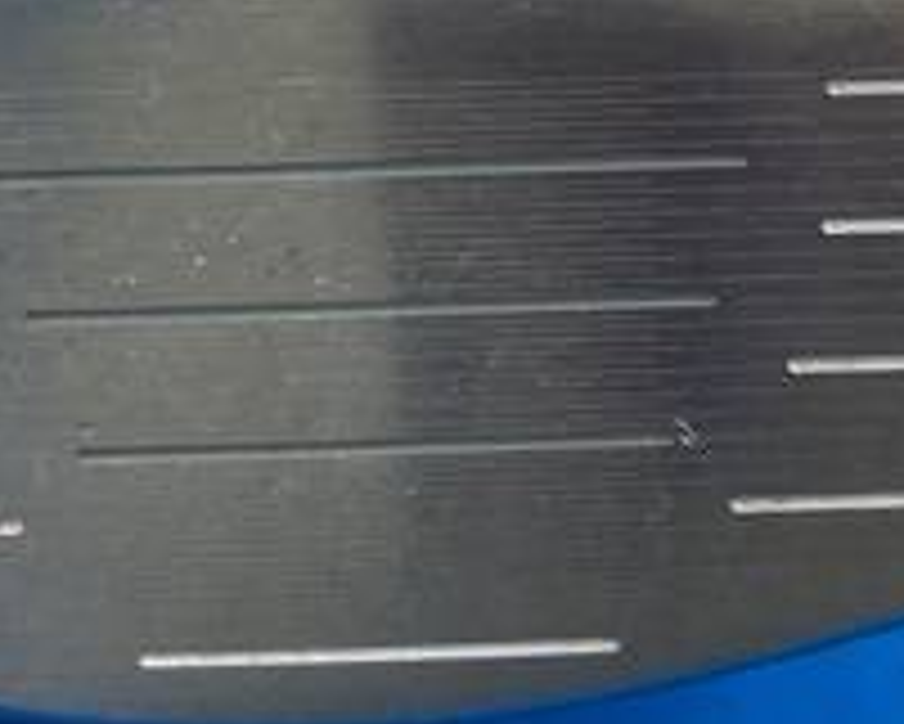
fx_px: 2329
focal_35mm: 87
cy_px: 63
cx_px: 603
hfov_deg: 21.9
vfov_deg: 17.4
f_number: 1.8
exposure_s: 1/50
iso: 80
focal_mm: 3.99
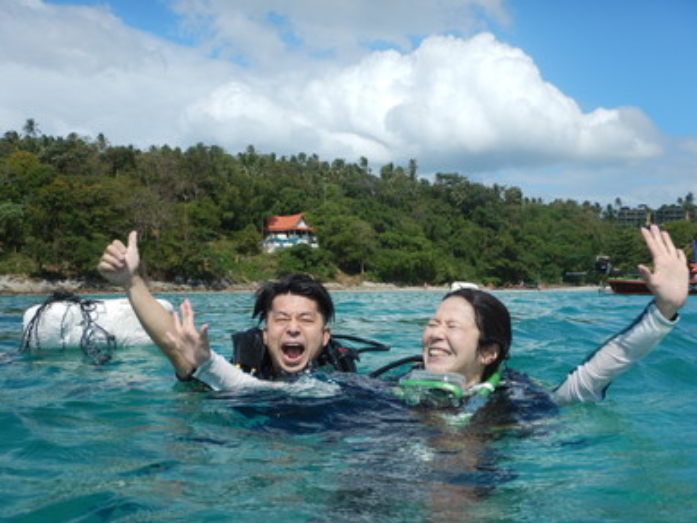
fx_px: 765
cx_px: 346
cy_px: 260
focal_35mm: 38
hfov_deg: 49.0
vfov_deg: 37.7
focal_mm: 6.6
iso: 125
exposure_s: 1/1250
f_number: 4.2
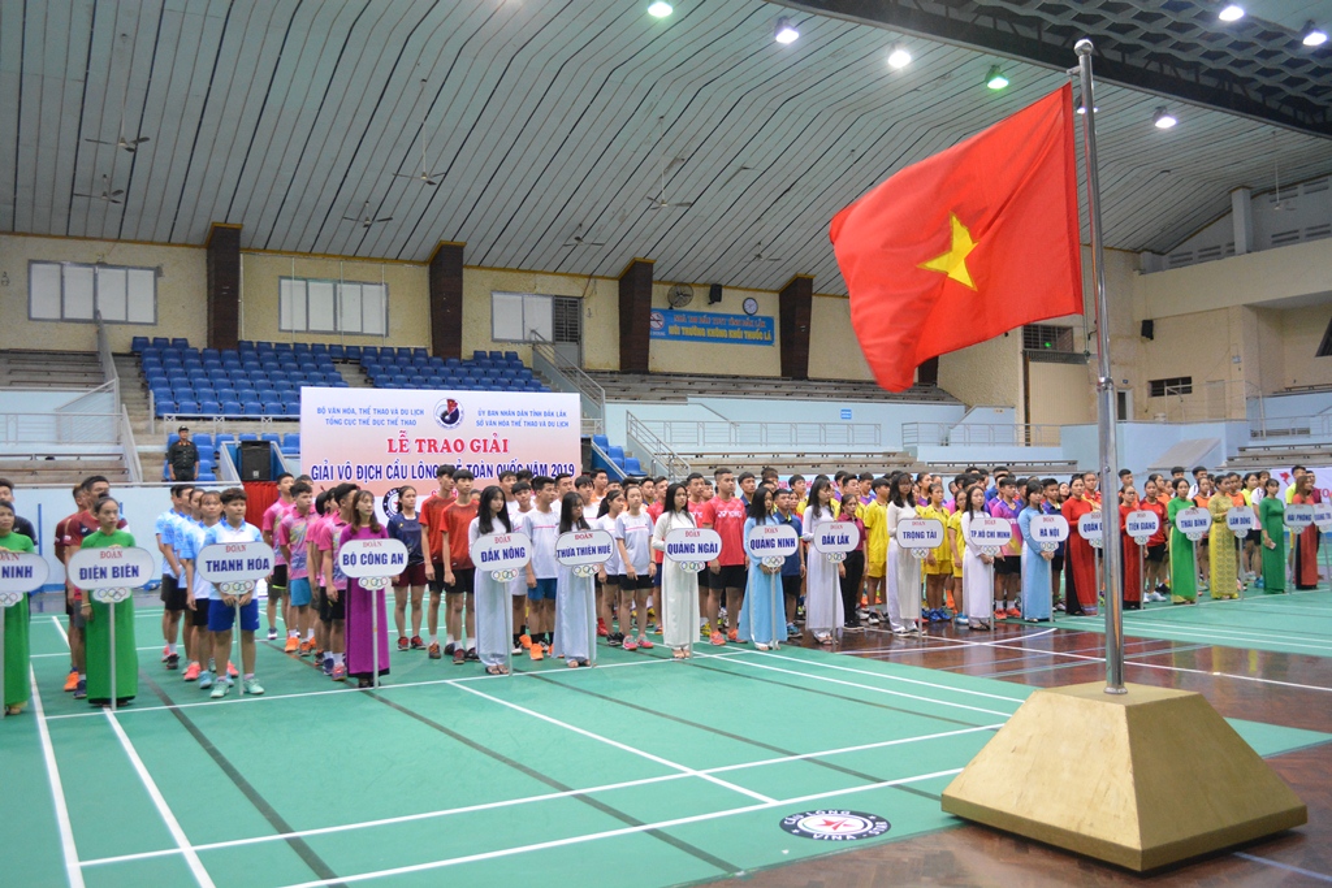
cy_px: 444
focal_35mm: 33
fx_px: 1221
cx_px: 666
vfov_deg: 40.0
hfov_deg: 57.2
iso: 2500
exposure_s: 1/100
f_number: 4.5
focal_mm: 22
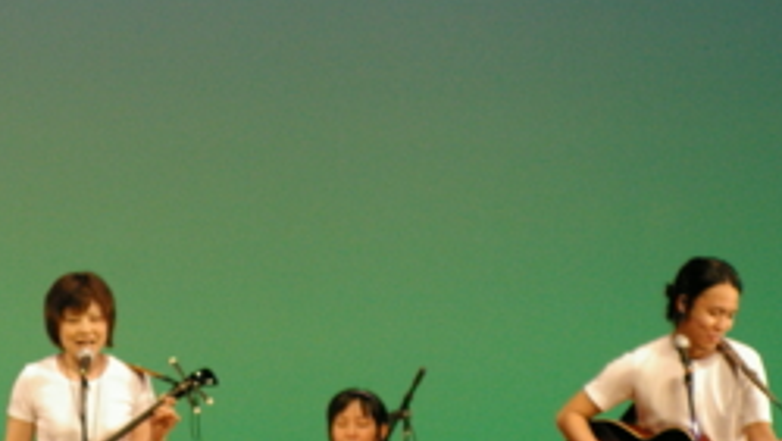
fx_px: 6515
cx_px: 150
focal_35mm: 314
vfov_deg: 3.9
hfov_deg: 6.9
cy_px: 308
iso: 1600
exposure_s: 1/180
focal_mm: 100
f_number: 6.7
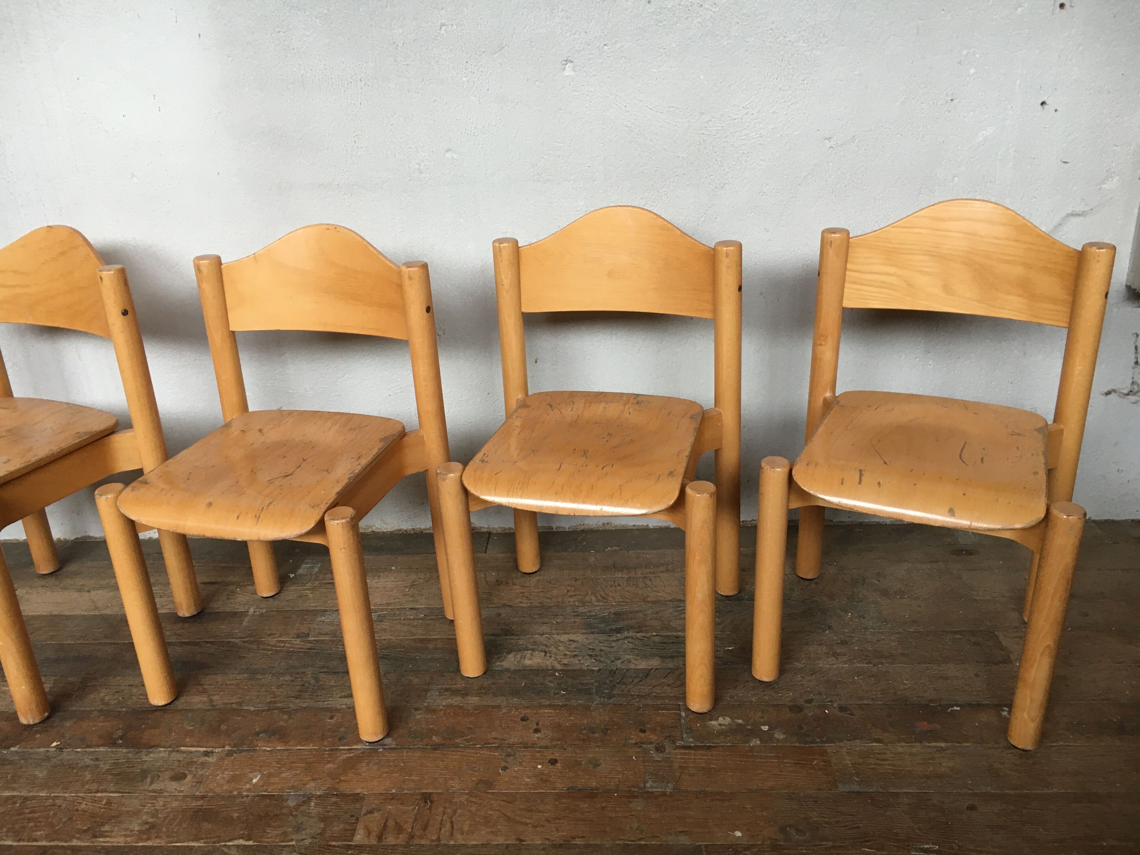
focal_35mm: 29
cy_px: 428
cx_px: 570
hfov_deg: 61.7
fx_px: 955
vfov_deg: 48.2
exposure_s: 1/33
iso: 100
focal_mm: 4.15
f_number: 2.2
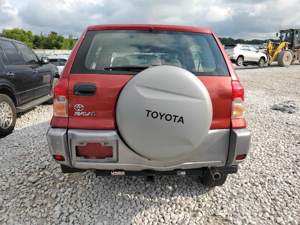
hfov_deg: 67.3
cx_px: 150
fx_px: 225
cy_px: 112
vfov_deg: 53.1
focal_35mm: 26
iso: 50
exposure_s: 1/2000
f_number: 1.5
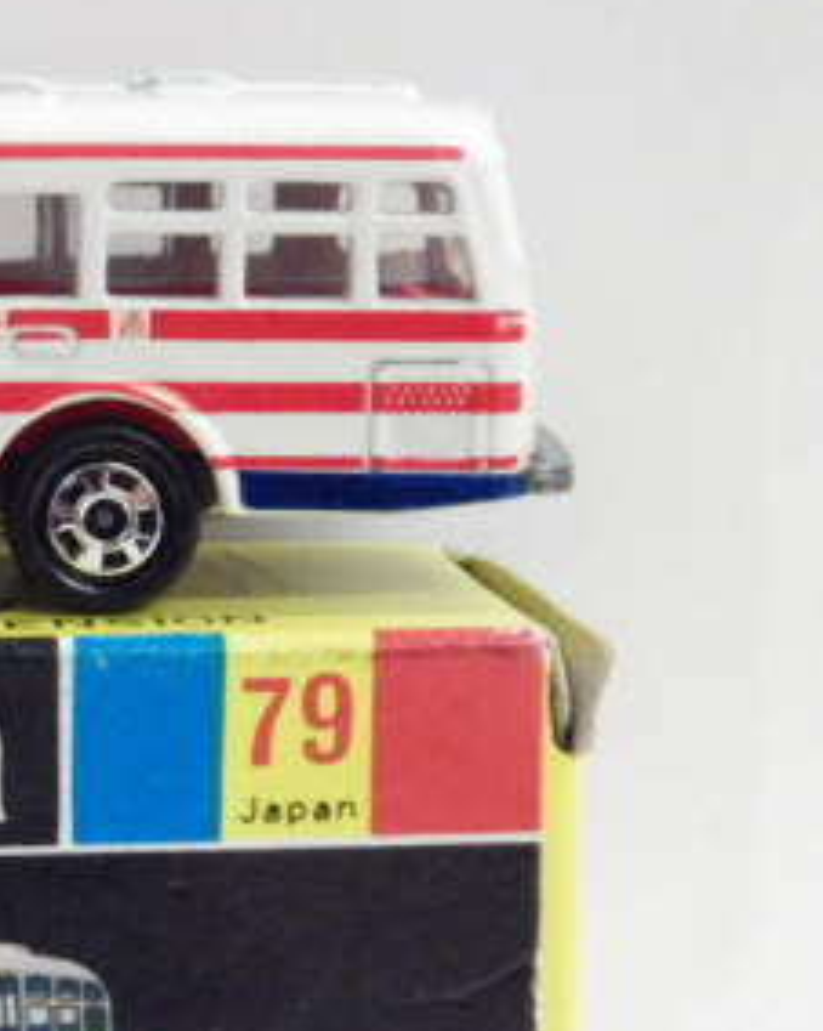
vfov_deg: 12.3
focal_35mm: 157
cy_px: 794
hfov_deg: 9.6
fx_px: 4785
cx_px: -299
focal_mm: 12.8
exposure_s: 1/40
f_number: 4.2
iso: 800
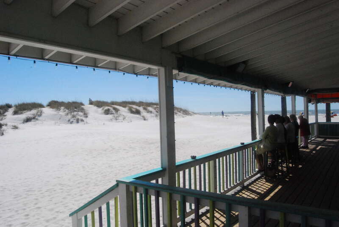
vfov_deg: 48.1
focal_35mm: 27
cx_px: 170
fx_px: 255
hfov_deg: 67.3
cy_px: 114
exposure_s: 1/800
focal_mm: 18
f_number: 22
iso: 1600
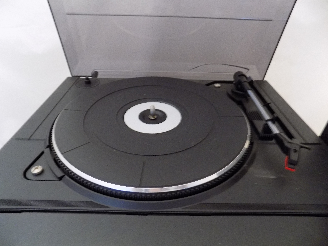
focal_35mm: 23
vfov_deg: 58.9
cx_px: 164
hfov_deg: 73.9
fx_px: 218
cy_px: 123
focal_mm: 4
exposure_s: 1/6
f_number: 3.1
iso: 400
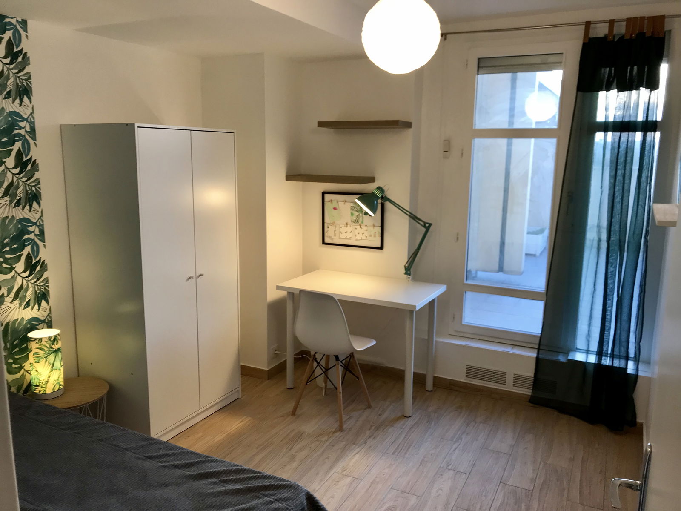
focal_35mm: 28
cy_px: 256
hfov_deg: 63.4
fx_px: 551
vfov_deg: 49.7
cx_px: 340
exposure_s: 1/50
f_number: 1.8
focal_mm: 3.99
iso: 32
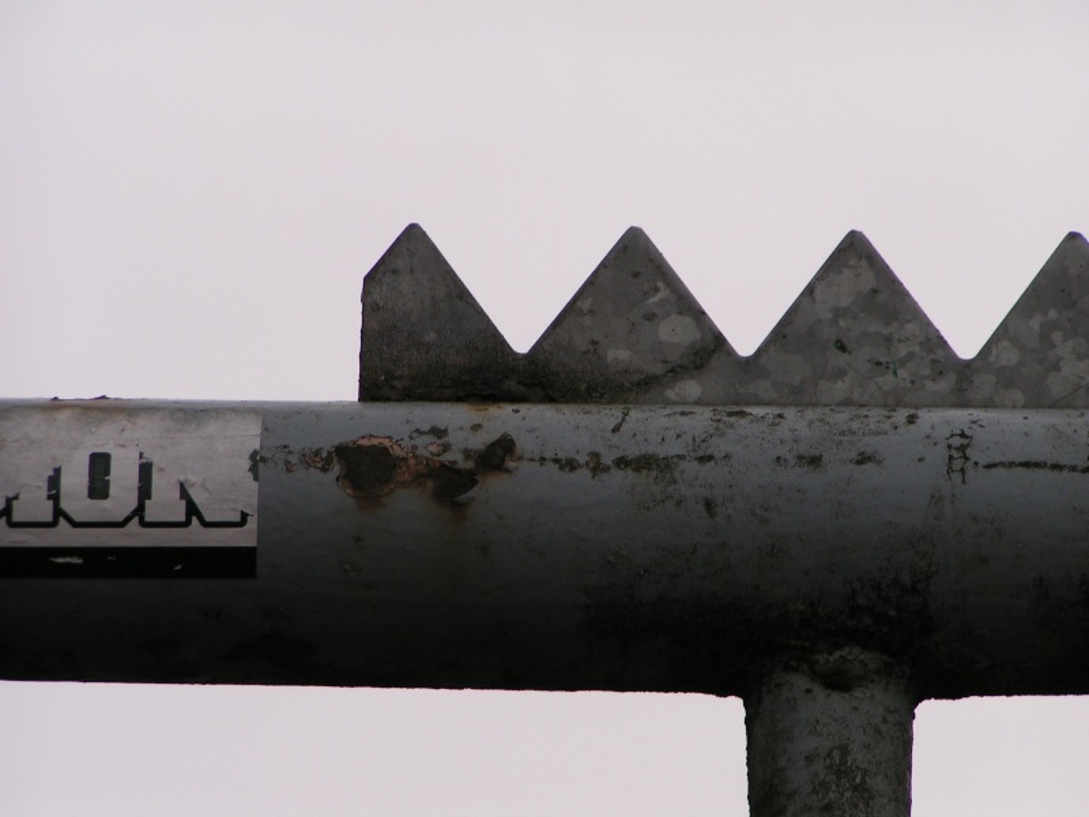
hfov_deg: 8.8
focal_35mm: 226
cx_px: 544
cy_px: 408
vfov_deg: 6.6
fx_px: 7110
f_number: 4.5
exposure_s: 1/250
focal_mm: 34.5
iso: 50
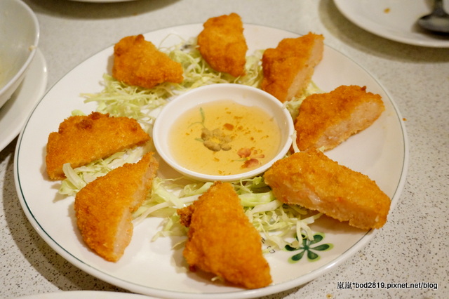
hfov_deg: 53.2
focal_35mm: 36
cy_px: 150
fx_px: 449
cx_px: 224
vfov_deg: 36.8
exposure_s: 1/30
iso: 3200
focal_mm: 24
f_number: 4.5
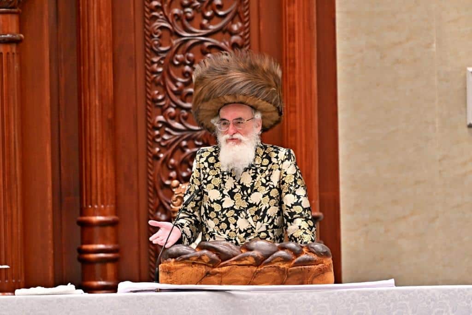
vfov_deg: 4.6
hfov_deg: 6.9
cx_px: 236
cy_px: 158
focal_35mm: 300
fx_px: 3934
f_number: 2.8
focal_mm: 200
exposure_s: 1/320
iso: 400
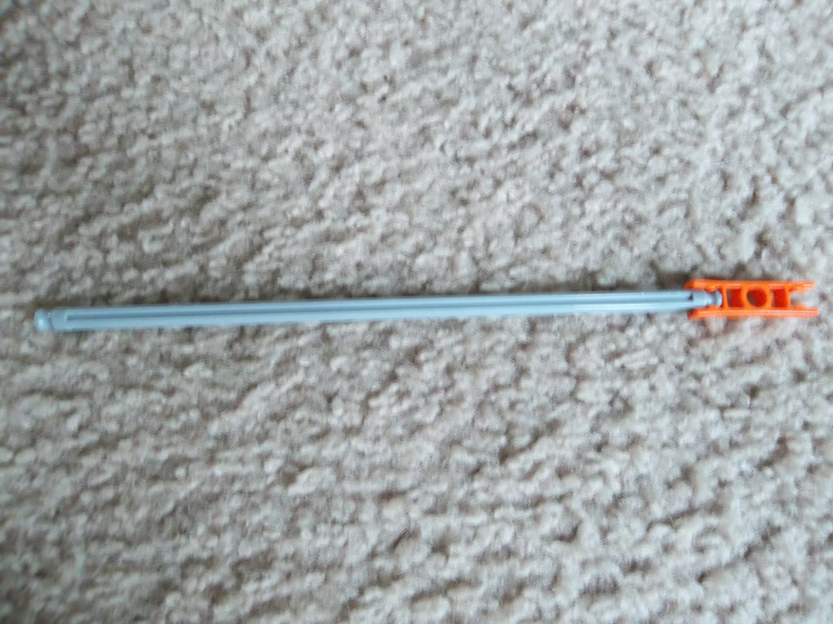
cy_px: 312
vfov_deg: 51.4
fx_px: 650
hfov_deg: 65.3
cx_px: 416
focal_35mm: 27
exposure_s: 1/8
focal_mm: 4.9
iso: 320
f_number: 3.5
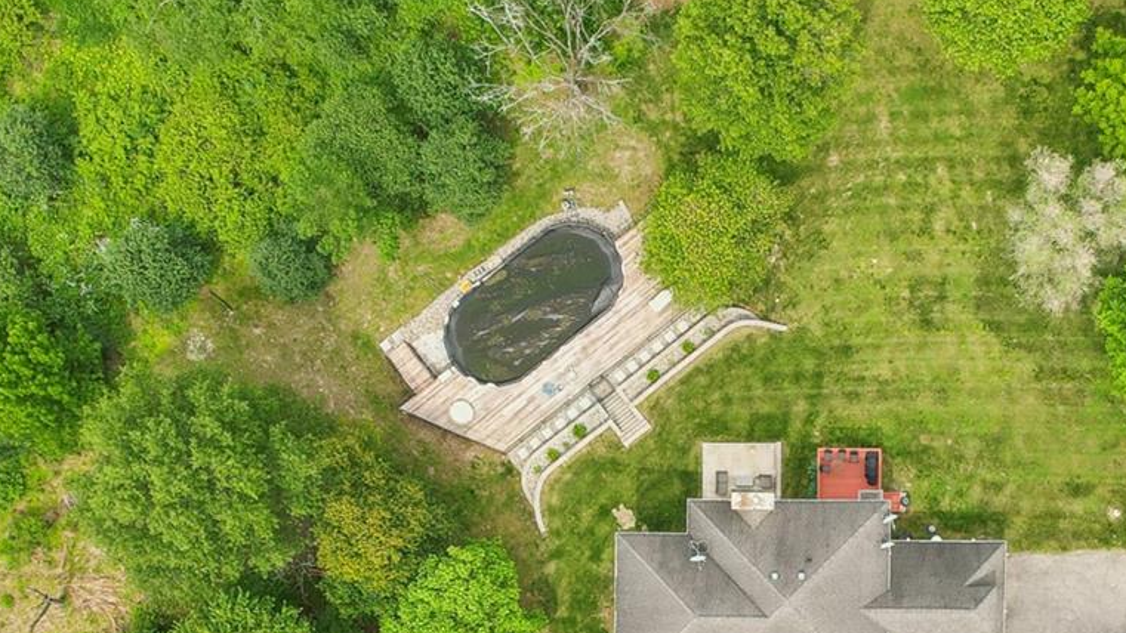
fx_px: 1851
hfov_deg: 33.3
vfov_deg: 18.9
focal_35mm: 62
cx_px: 812
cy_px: 623
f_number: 2.8
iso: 100
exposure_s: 1/640
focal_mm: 8.4
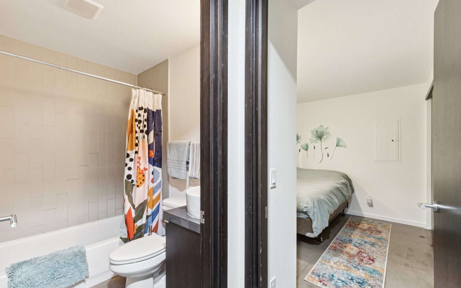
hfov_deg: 97.8
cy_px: 152
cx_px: 229
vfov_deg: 71.2
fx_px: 201
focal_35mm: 16
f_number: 9
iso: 250
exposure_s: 1.3
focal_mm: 10
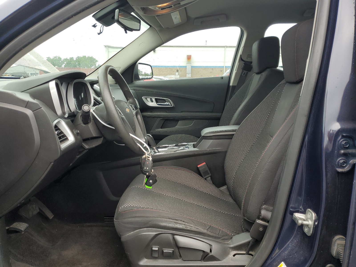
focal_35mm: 26
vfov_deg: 53.1
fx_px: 267
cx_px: 178
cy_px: 134
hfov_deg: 67.3
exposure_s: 1/189
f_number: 1.5
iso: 50
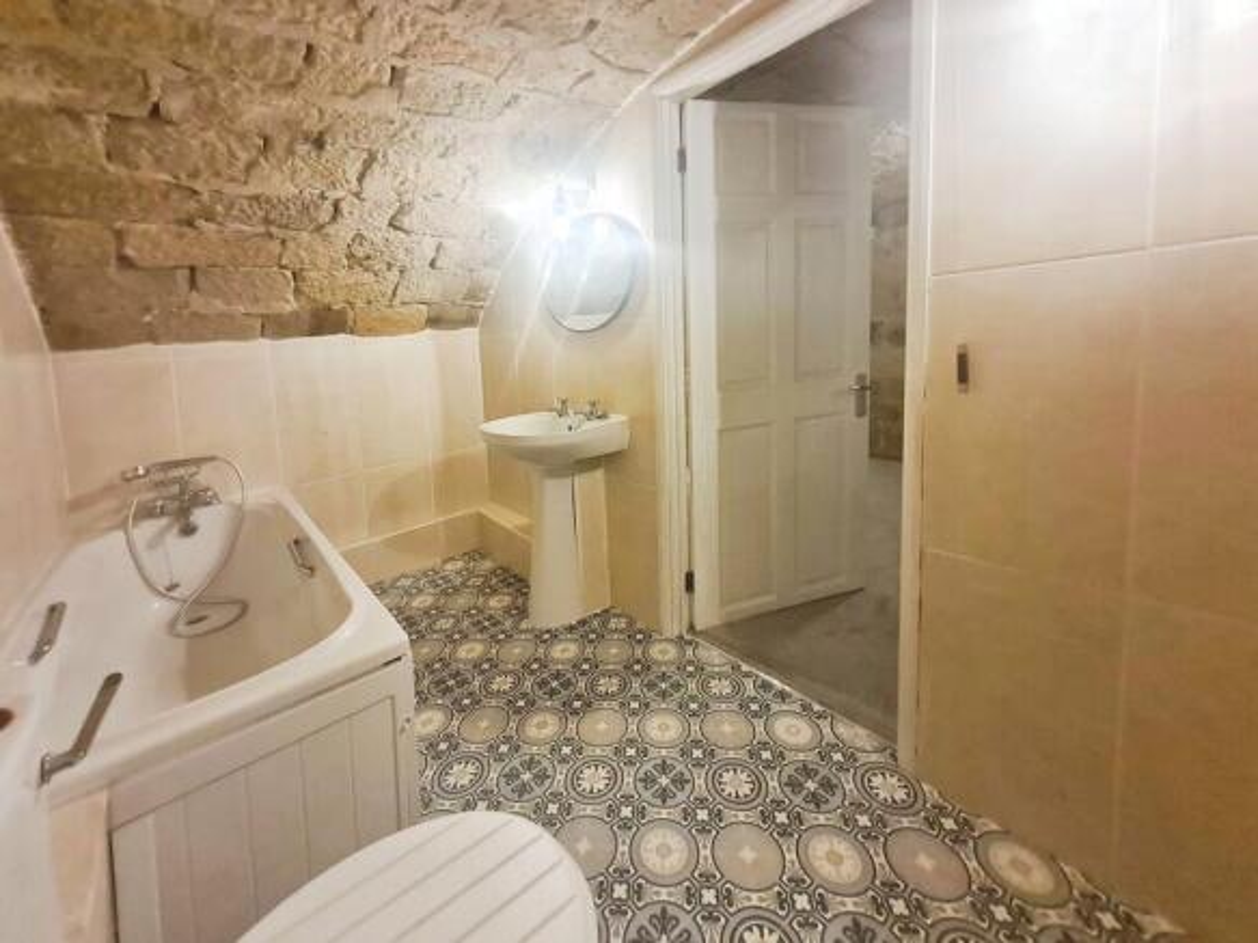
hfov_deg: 106.2
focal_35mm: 13
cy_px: 472
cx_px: 629
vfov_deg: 89.9
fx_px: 472
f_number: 2.2
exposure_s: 1/50
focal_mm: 1.74
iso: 160
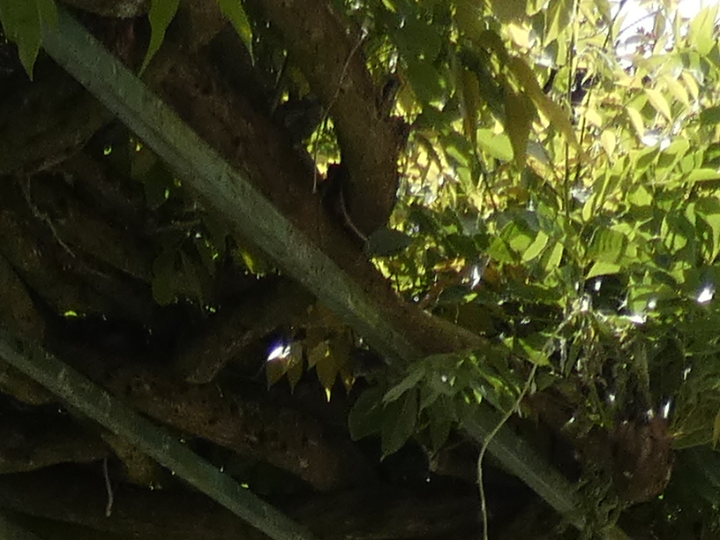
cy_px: 1416
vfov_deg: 10.2
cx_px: 162
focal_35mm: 120
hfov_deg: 16.3
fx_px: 2496
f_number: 2.8
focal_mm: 3.6
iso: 80
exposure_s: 1/1000
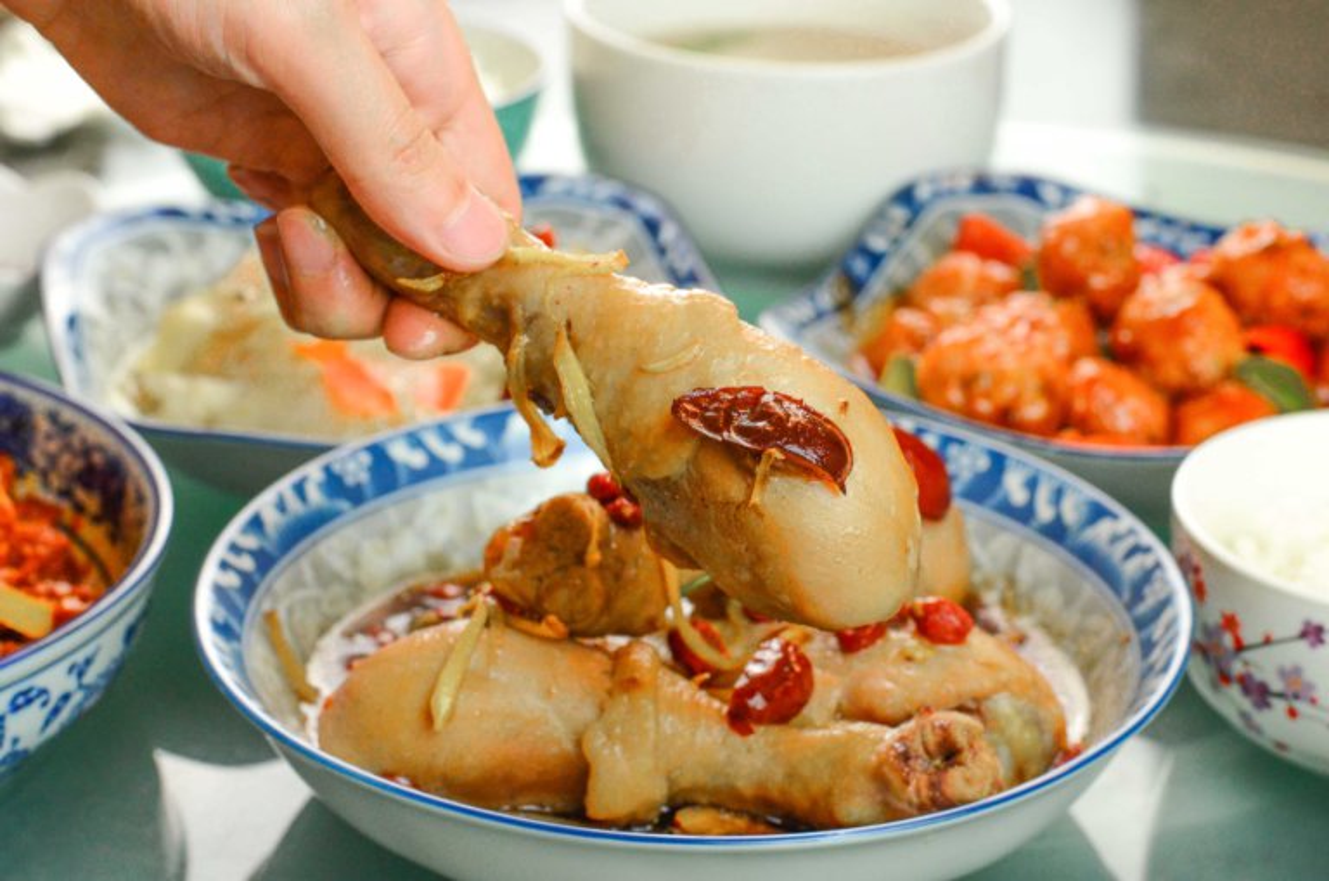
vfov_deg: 18.1
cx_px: 664
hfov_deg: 27.0
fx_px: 2764
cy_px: 440
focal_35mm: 75
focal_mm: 50
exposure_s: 1/80
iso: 2000
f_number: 6.3
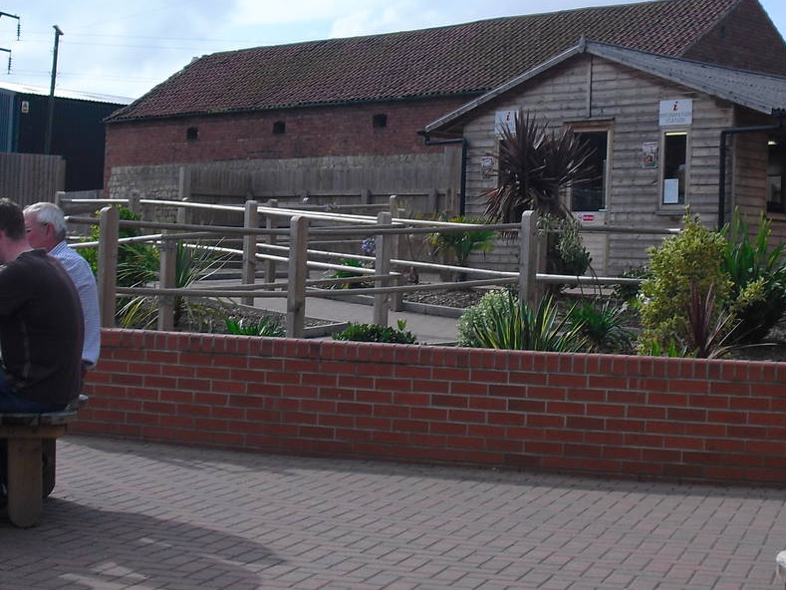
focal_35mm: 73
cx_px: 422
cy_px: 212
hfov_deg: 26.7
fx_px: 1658
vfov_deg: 20.1
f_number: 7.8
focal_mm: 6.3
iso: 64
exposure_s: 1/160
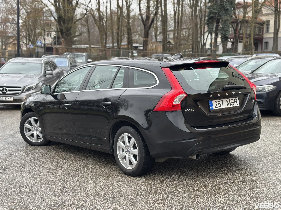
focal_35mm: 52
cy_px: 105
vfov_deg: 28.0
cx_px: 140
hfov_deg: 36.8
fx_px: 422
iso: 50
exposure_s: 1/106
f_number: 1.6
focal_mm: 5.96
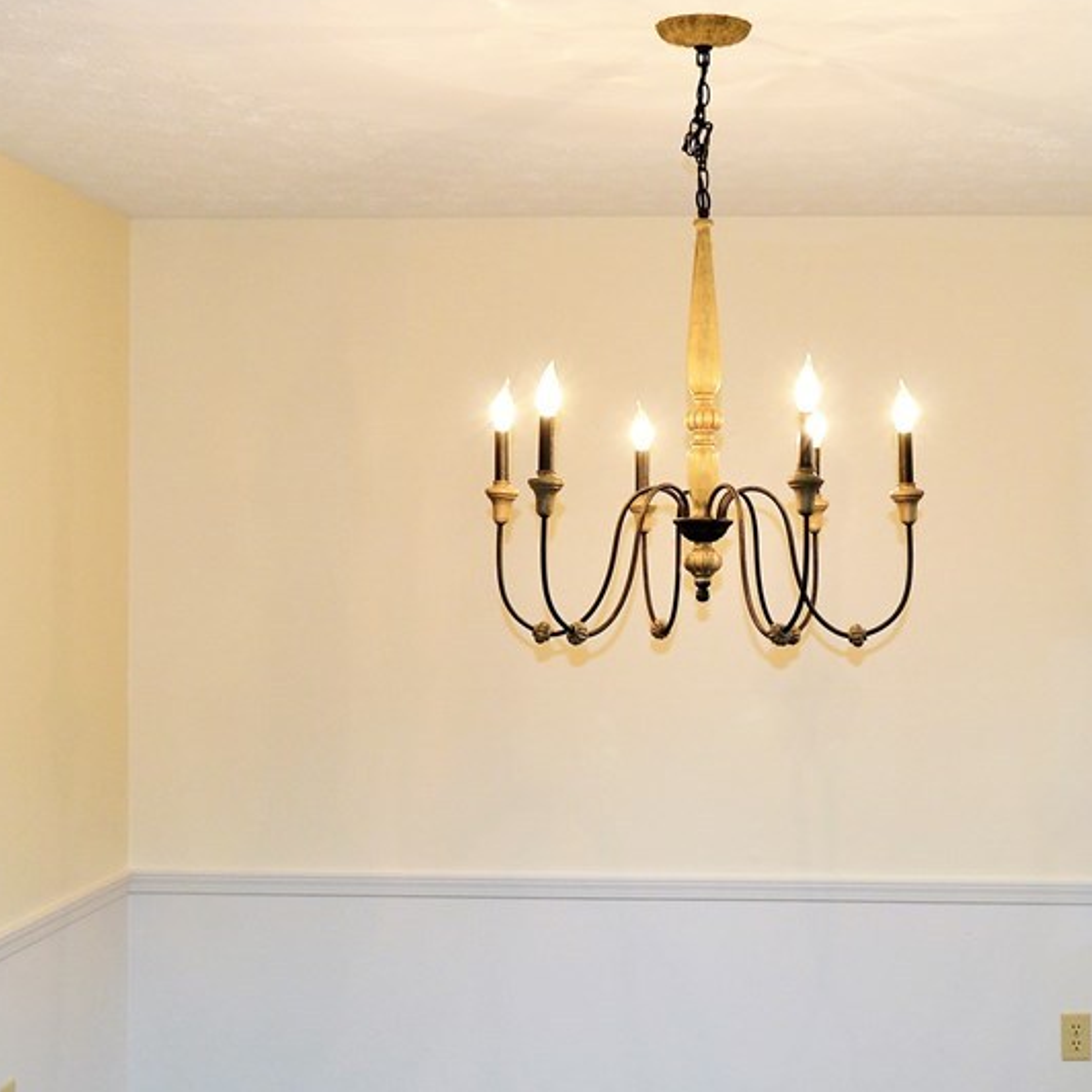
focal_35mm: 52
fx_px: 1856
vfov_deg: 32.8
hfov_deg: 32.6
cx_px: 696
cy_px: 589
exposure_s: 1/125
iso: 400
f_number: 4
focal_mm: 20
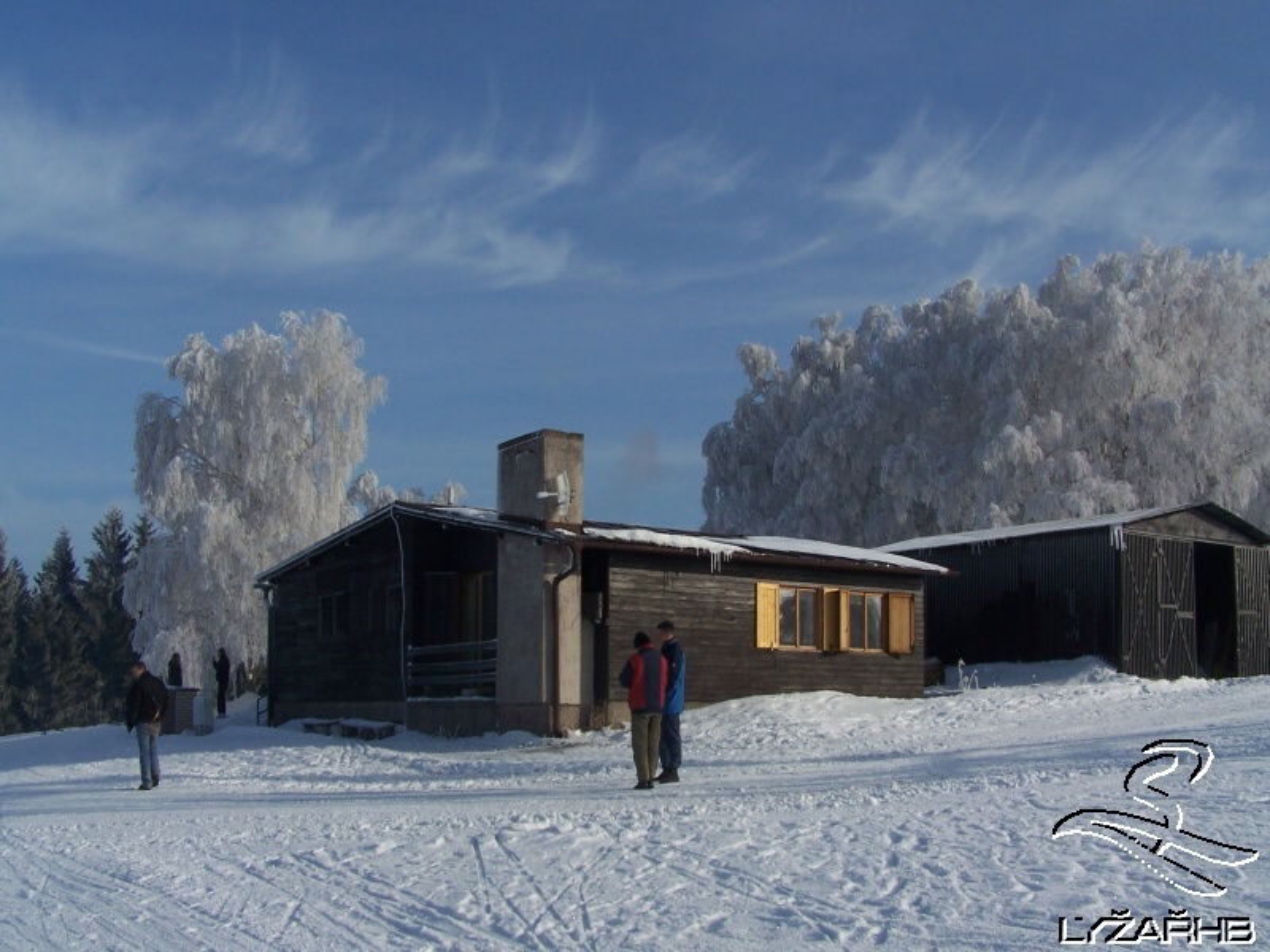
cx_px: 635
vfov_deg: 37.7
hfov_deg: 49.0
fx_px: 1394
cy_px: 476
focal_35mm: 38
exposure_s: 1/750
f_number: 5.6
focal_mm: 6.3
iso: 80
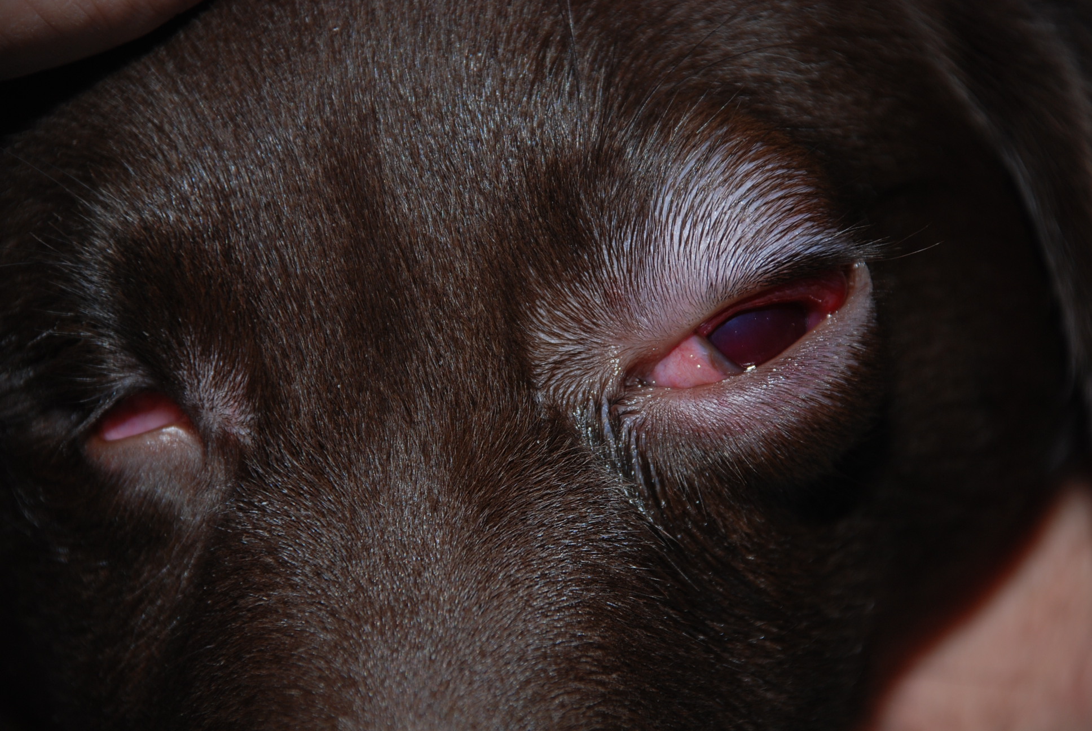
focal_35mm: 202
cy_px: 366
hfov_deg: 10.1
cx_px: 546
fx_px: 6150
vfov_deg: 6.8
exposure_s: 1/60
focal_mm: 135
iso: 200
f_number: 5.6
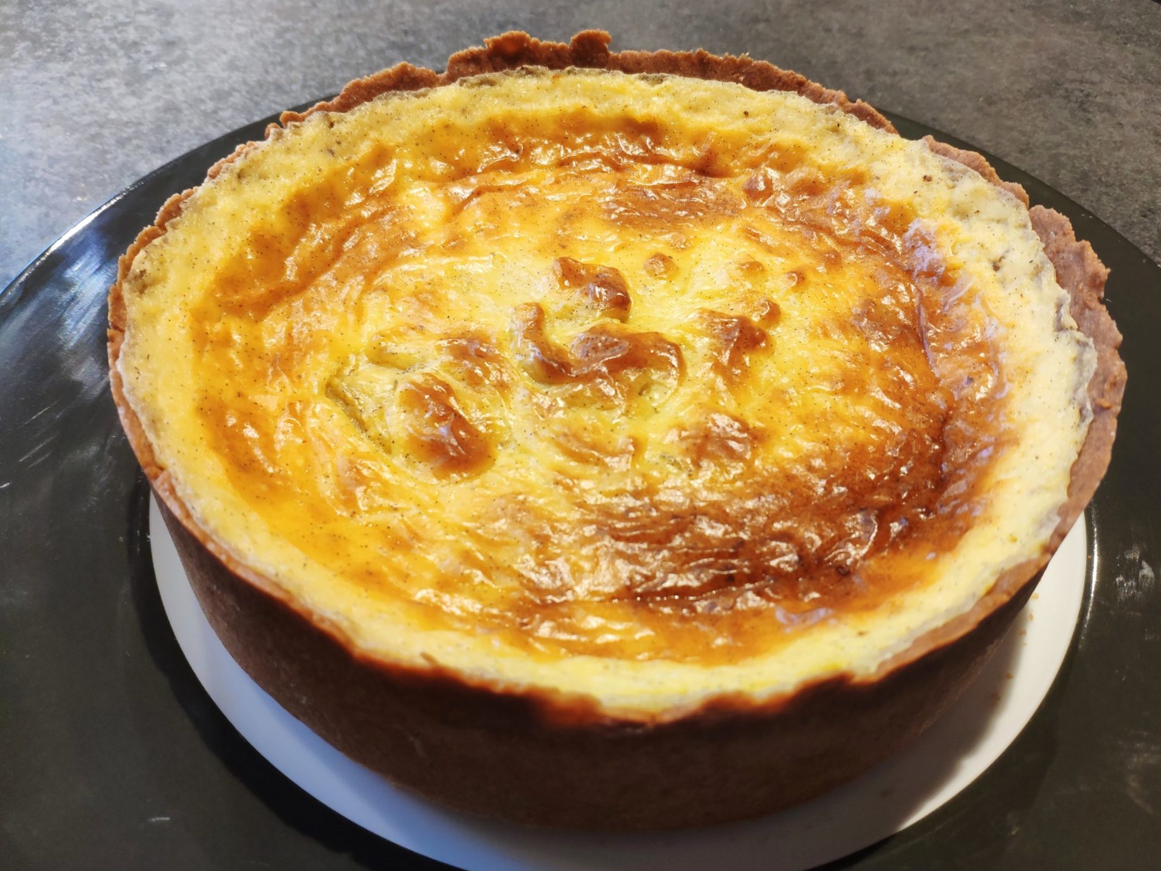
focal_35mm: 22
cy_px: 421
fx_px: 738
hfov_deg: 76.3
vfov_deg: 61.1
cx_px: 607
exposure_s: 1/50
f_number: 1.8
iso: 483
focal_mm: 4.22
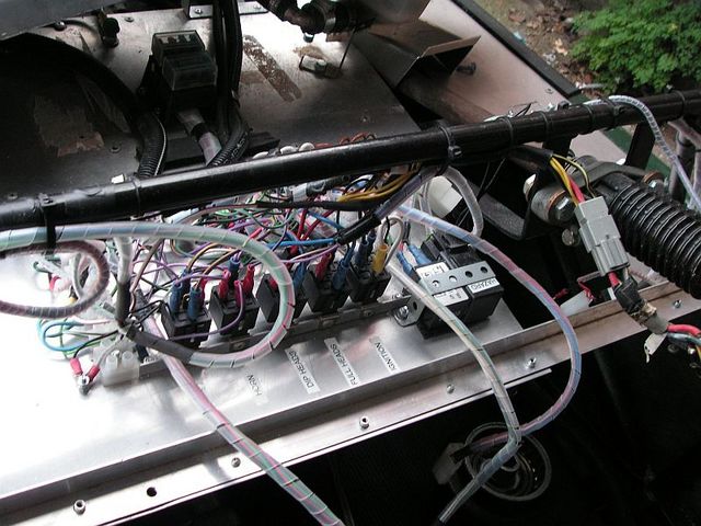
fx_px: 770
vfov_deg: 37.7
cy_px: 263
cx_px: 350
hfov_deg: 49.0
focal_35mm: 38
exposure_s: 1/45
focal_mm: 6.3
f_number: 3.3
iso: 100
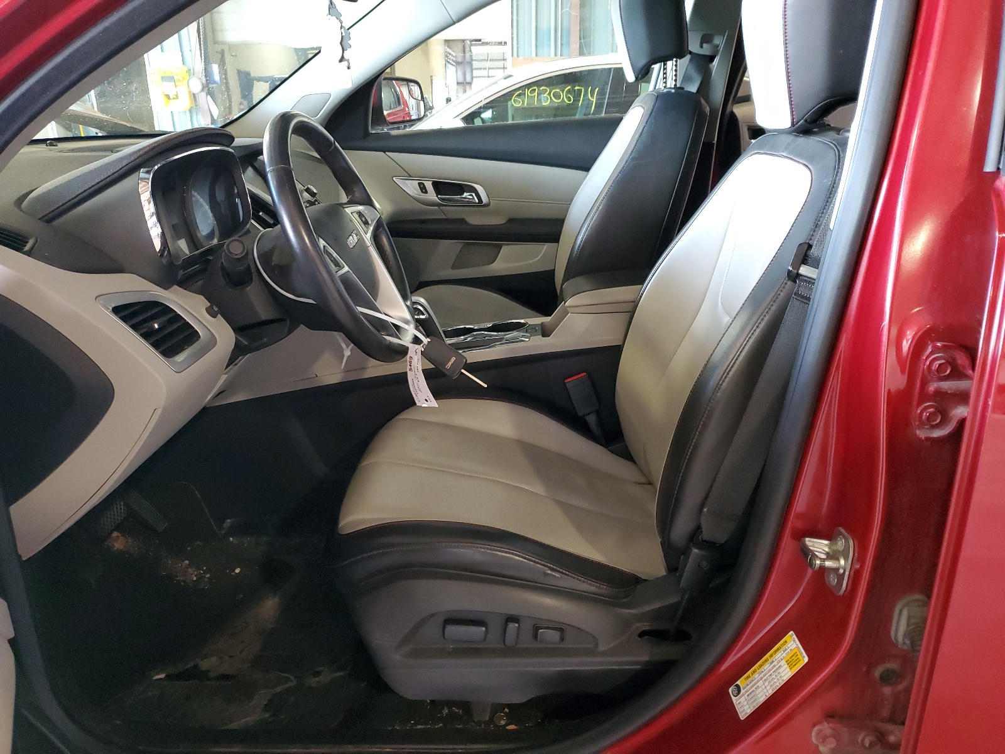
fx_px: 755
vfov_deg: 53.1
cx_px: 502
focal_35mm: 26
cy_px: 377
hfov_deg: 67.3
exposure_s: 1/60.2
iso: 324
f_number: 1.5
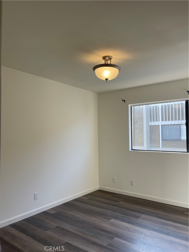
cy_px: 126
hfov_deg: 54.9
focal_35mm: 25
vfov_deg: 69.4
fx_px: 182
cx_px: 94
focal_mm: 5.1
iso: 32
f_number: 1.6
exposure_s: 1/209
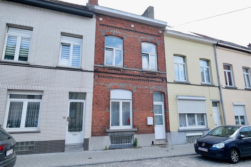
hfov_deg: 78.6
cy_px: 84
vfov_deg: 57.2
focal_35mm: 22
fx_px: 153
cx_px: 126
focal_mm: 14.5
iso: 320
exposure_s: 1/160
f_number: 6.4
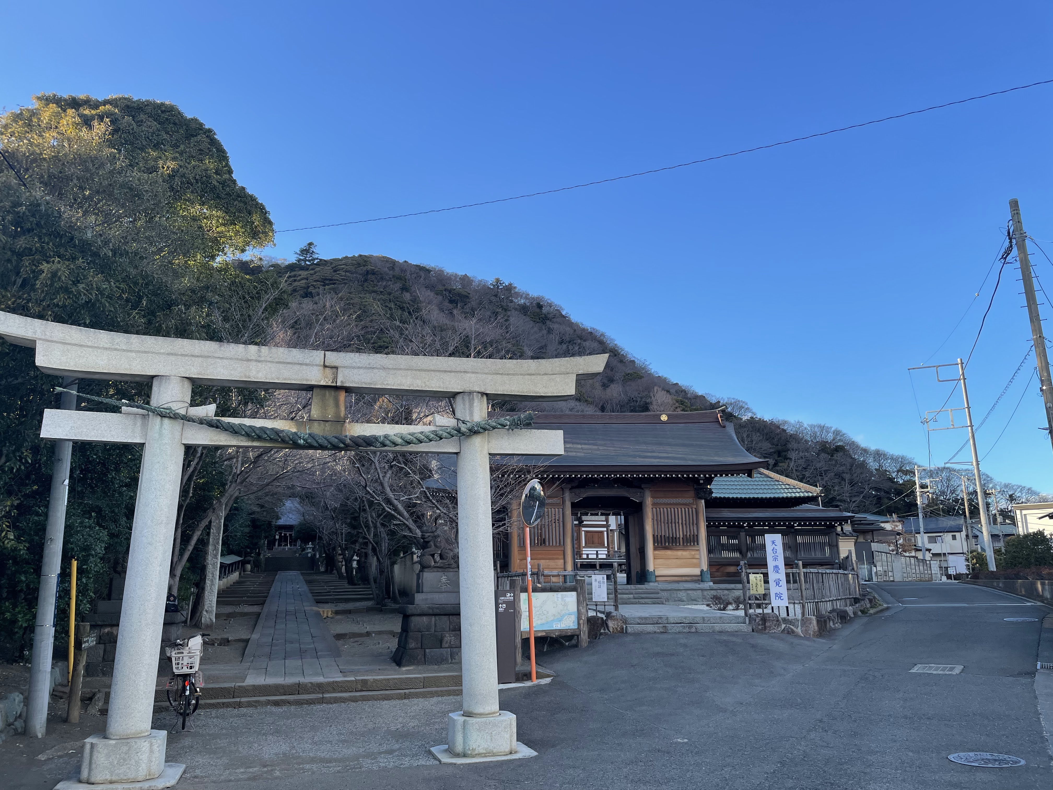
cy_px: 395
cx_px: 526
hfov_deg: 67.3
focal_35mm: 26
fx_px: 791
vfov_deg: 53.1
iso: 32
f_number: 1.6
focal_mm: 4.2
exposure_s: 1/807
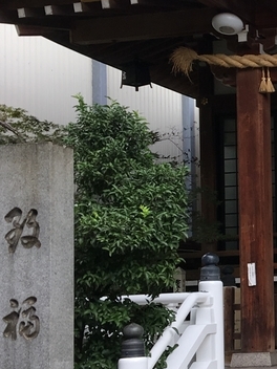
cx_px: 445
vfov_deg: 19.8
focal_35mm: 99
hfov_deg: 13.8
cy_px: 205
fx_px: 1056
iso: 25
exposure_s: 1/152
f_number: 2.2
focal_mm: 4.15
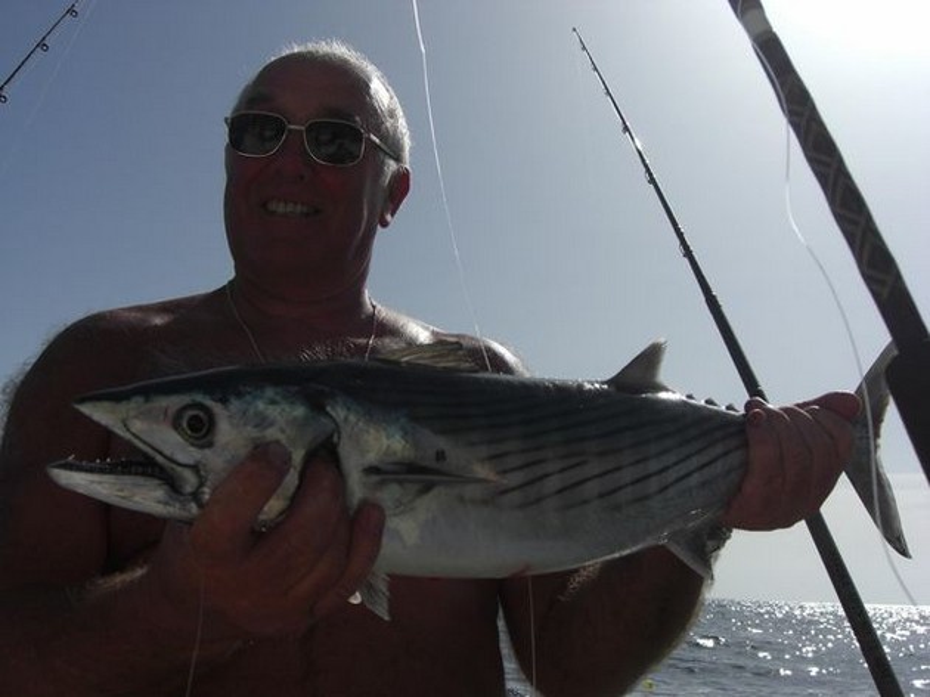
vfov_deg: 37.7
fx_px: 1021
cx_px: 465
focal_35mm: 38
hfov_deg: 49.0
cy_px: 348
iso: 80
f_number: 8
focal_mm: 7.9
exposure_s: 1/640
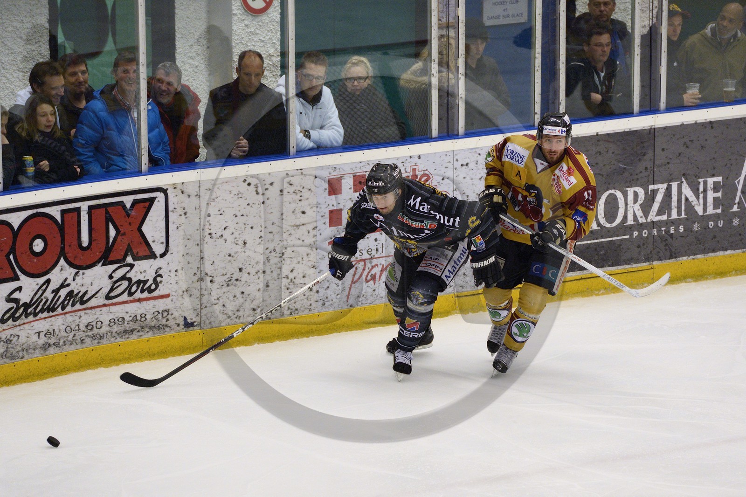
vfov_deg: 6.9
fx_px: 4143
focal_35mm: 200
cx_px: 373
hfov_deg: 10.3
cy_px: 248
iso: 3200
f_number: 5
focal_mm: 200
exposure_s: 1/800
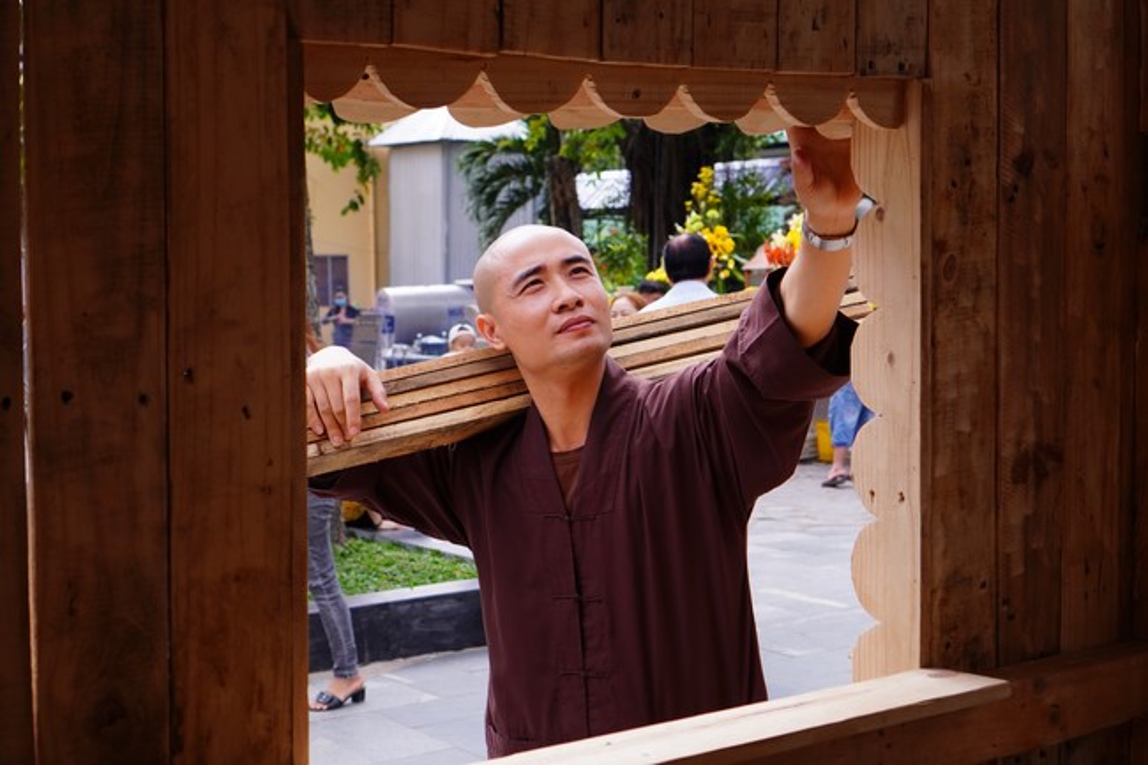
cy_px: 382
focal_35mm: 52
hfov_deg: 37.9
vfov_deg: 25.7
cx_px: 574
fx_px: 1674
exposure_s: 1/160
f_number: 5.6
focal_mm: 35
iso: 200
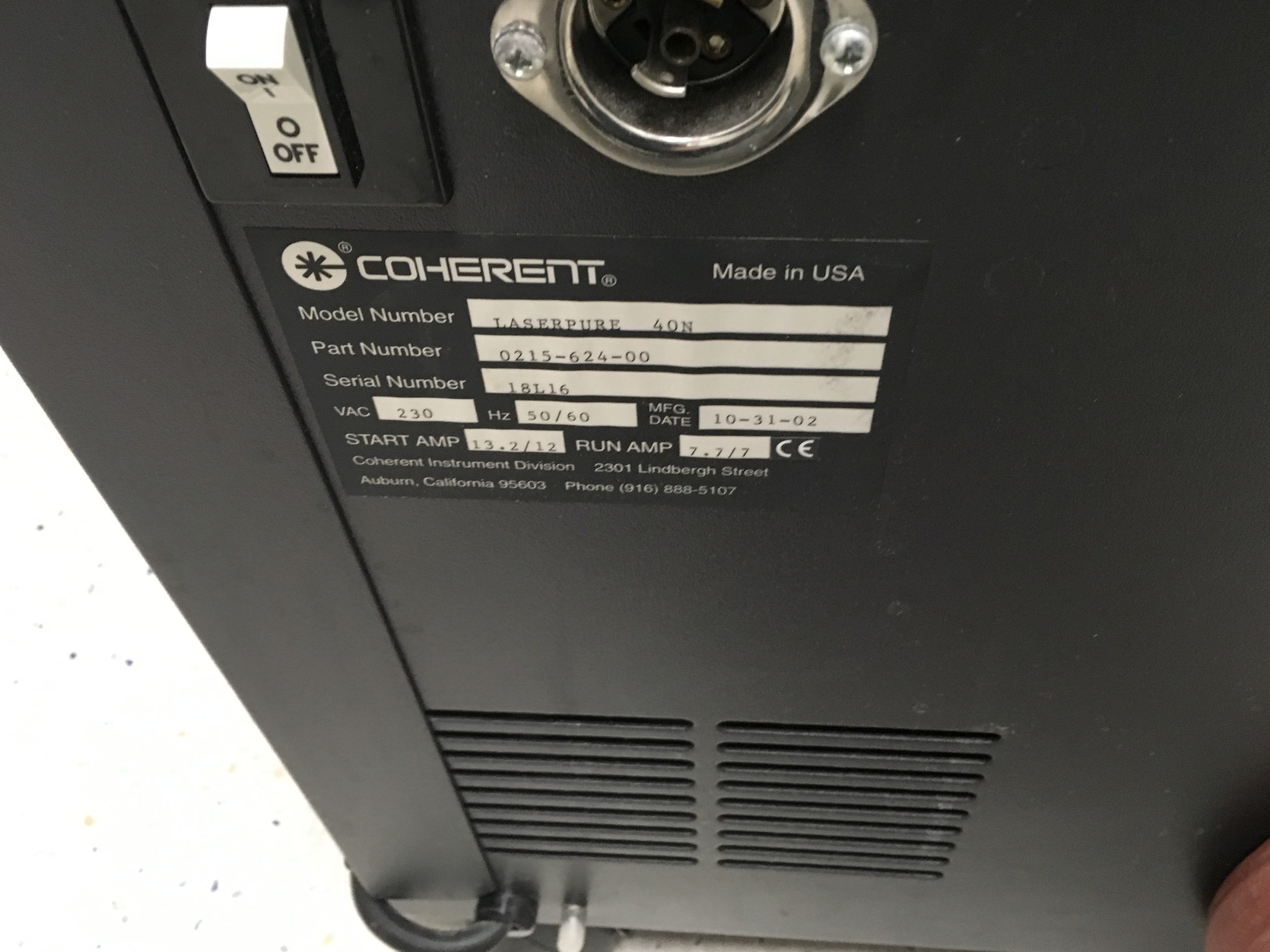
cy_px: 470
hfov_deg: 60.0
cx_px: 649
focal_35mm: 30
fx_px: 1101
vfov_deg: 46.8
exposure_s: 1/25
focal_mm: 4.15
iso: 200
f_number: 2.2
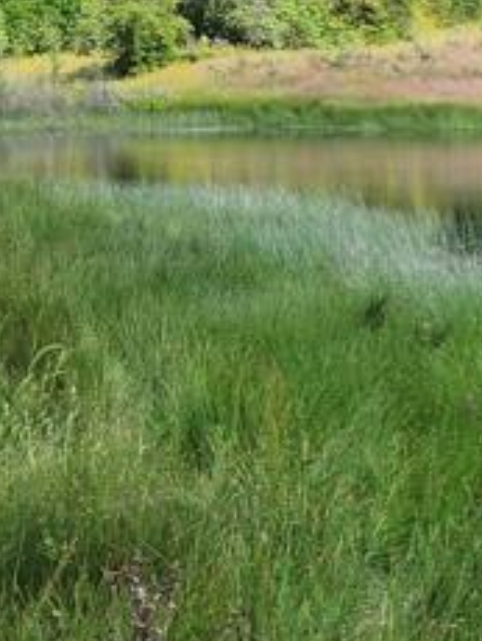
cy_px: 124
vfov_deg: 13.1
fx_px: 2780
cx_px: 1630
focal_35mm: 150
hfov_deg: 7.9
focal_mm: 5.4
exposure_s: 1/1192
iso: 20
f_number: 1.8
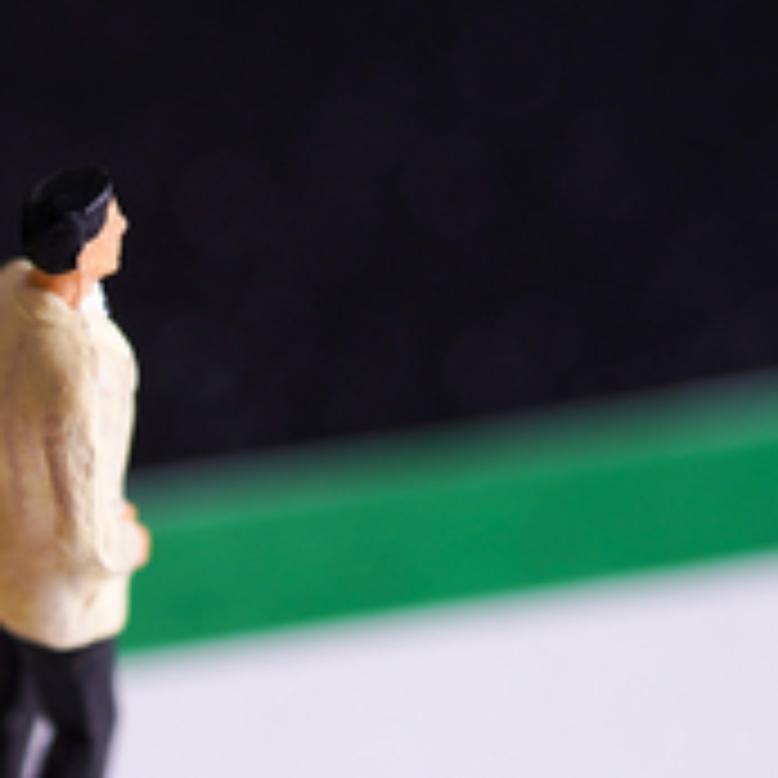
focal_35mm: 315
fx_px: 8010
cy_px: 693
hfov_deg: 5.5
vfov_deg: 5.6
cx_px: -139
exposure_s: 1/125
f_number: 6.3
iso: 100
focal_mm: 100
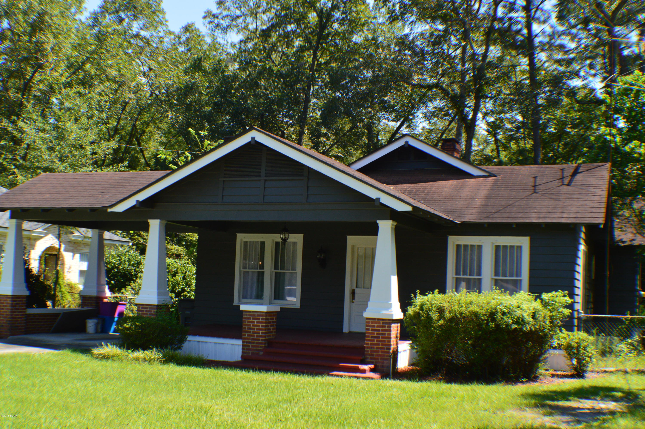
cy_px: 214
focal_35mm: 52
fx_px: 940
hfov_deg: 37.9
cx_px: 322
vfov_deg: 25.7
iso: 400
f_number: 9
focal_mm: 35
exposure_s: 1/160
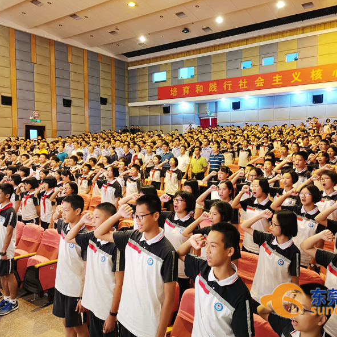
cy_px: 168
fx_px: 341
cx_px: 182
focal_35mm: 31
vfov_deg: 52.5
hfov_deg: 52.5
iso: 1250
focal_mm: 4.75
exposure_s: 1/25
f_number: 1.8
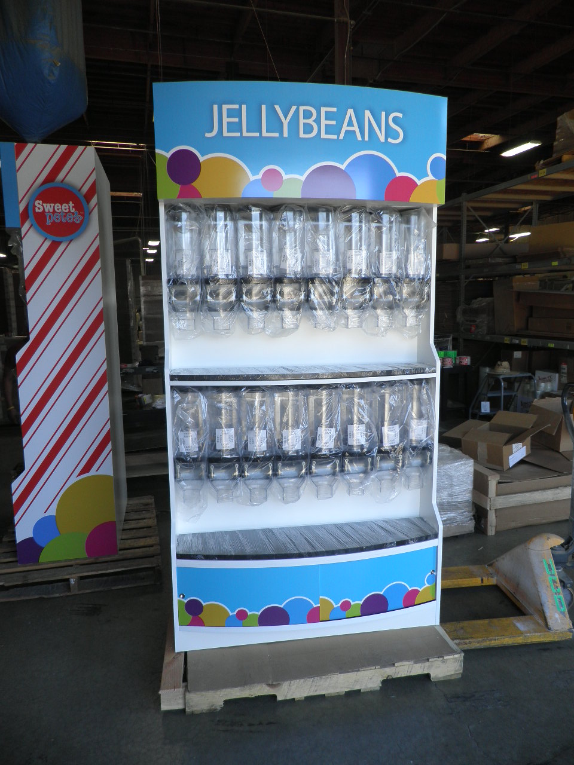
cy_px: 382
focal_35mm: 24
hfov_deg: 56.8
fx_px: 531
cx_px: 287
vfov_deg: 71.6
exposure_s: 1/50
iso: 64
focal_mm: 4.3
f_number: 3.3
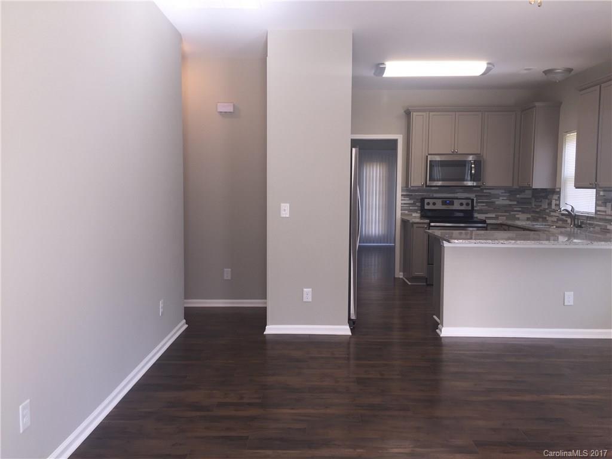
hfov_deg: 61.7
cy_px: 230
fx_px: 513
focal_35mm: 29
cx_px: 306
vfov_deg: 48.2
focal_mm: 4.15
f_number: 2.2
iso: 32
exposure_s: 1/54
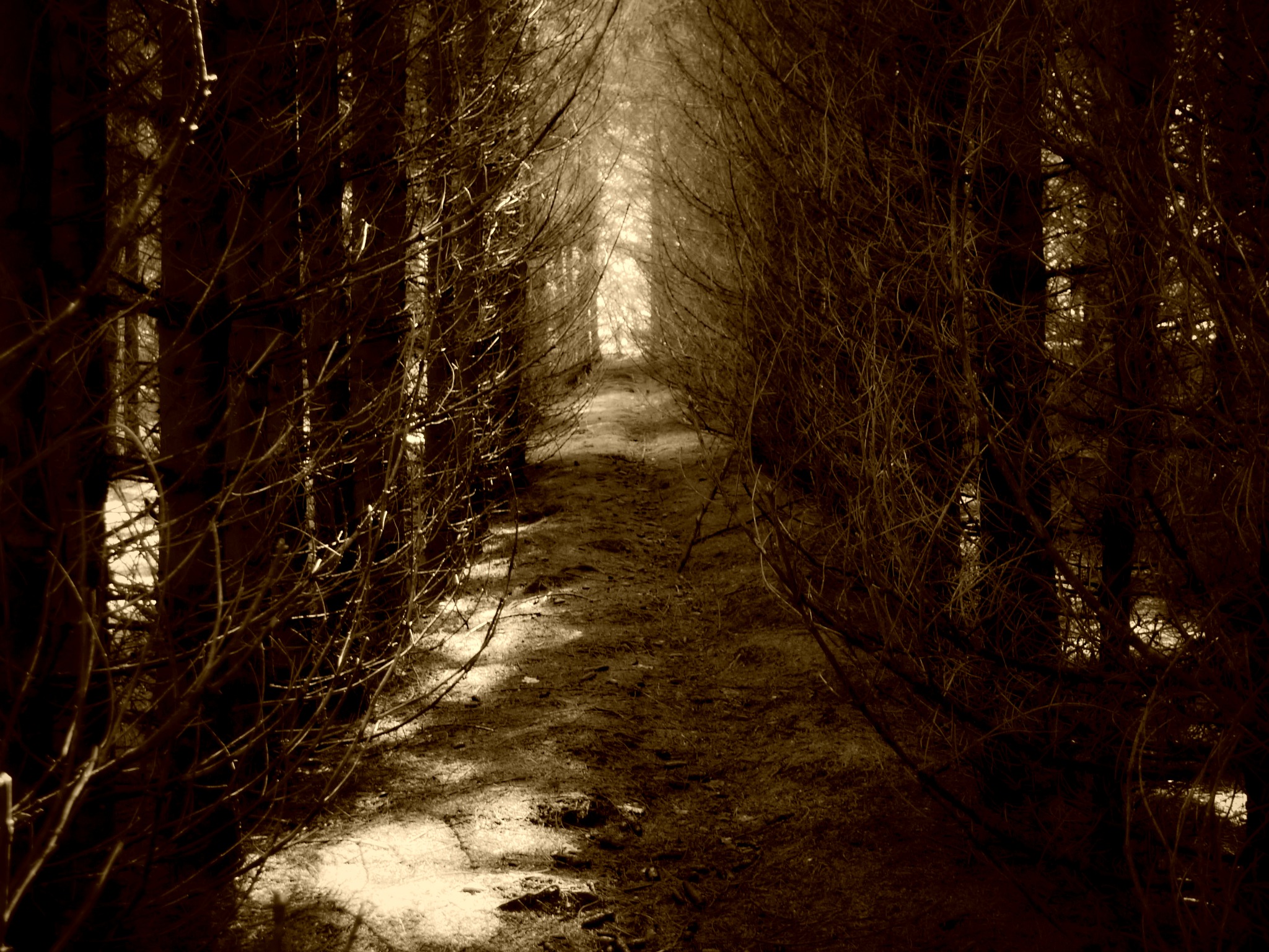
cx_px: 634
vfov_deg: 24.4
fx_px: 2200
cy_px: 476
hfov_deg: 32.2
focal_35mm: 60
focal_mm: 12.8
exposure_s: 1/8
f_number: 2.8
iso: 80
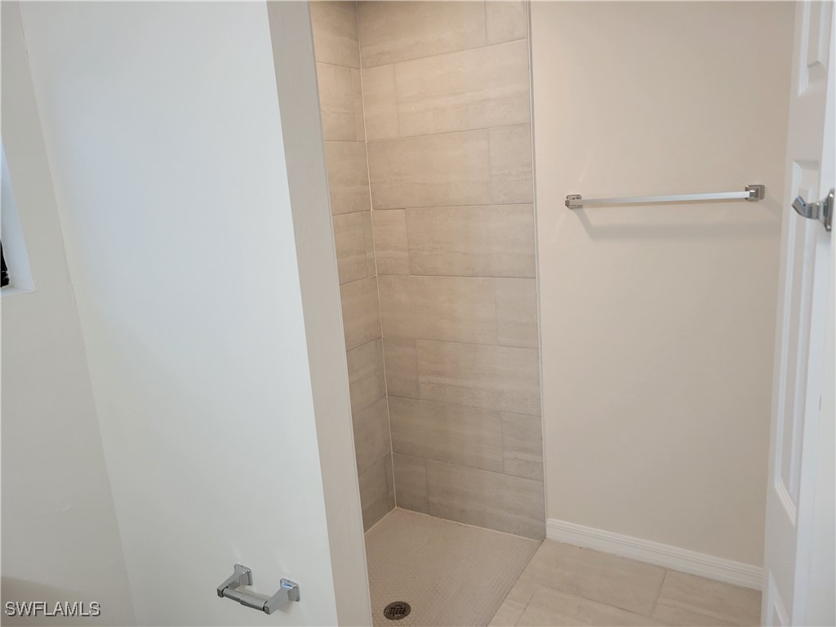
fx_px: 628
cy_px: 314
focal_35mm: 26
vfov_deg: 53.1
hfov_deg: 67.3
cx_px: 418
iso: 160
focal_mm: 5.4
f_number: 1.8
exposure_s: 1/120
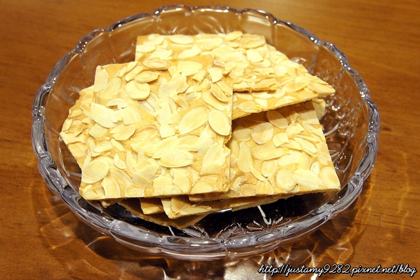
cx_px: 210
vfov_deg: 24.4
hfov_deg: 36.0
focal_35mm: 56
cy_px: 140
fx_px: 647
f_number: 8
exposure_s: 1/20
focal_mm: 37
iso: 1600
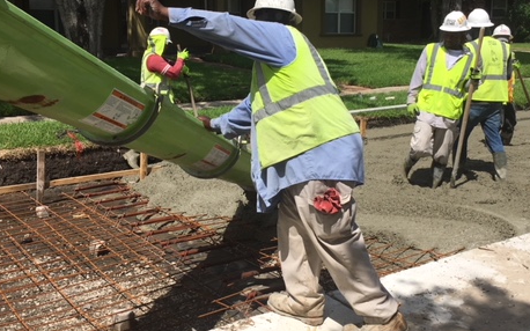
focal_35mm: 43
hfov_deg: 46.2
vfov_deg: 29.8
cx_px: 267
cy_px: 140
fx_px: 621
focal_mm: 4.15
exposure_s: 1/2198
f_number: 2.2
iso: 25
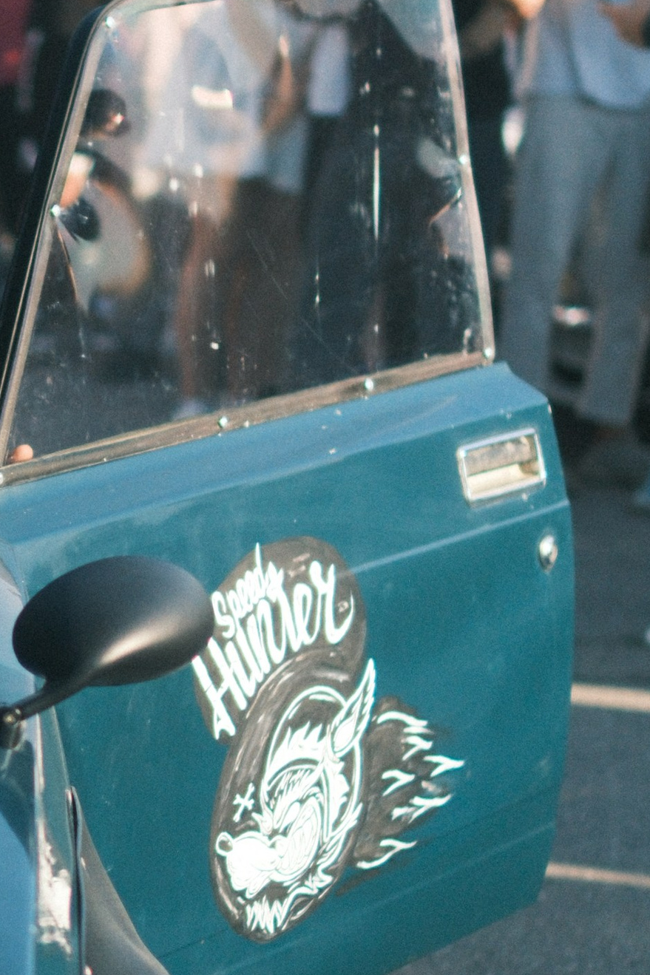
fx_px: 3549
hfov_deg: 10.2
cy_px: 611
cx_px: -274
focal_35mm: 131
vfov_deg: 15.6
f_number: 1.4
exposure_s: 1/200
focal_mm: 30
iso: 1000
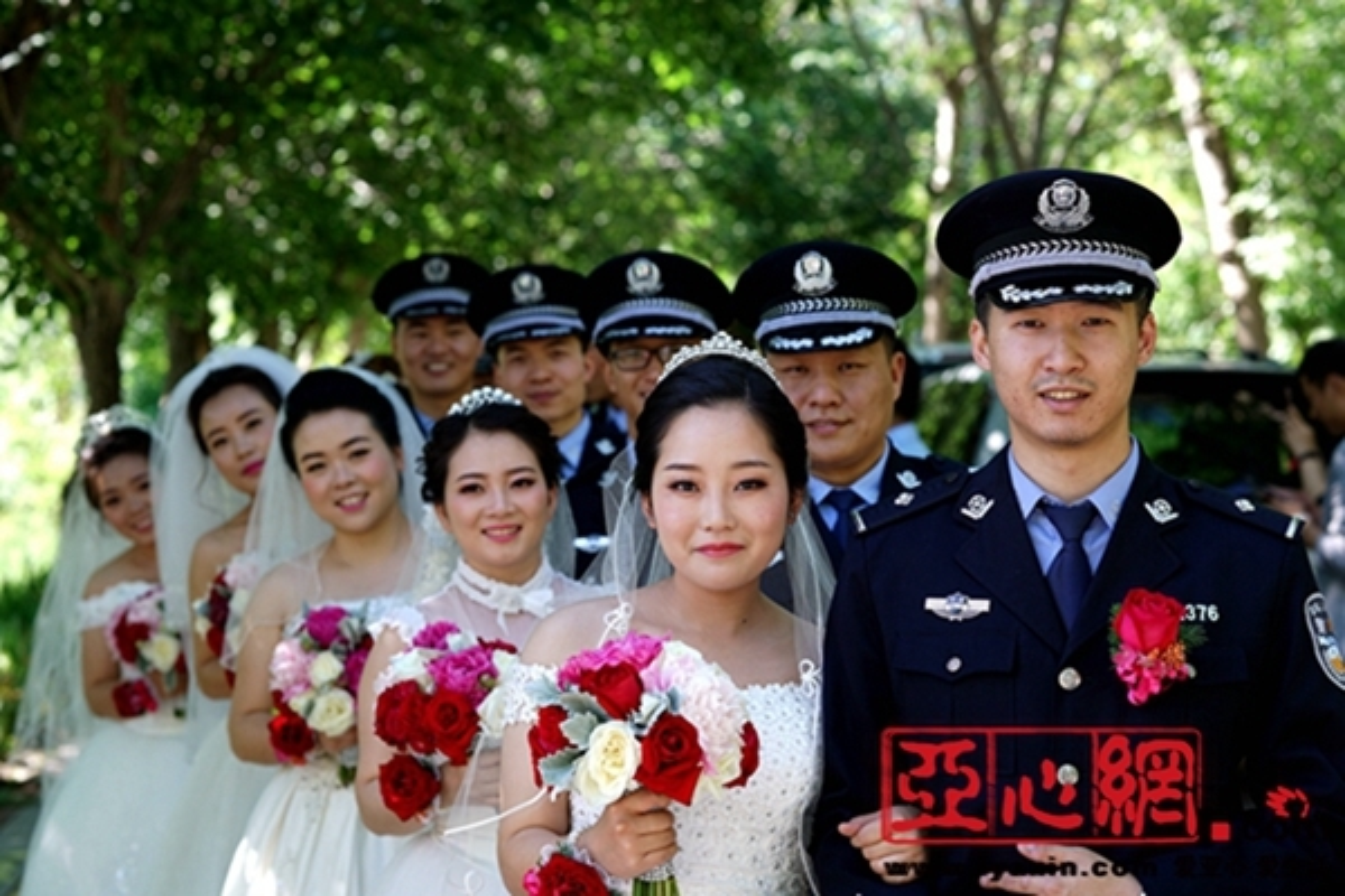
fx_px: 3175
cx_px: 672
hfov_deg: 23.9
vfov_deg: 16.1
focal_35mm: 85
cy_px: 448
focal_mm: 85
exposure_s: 1/30
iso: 50
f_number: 4.5
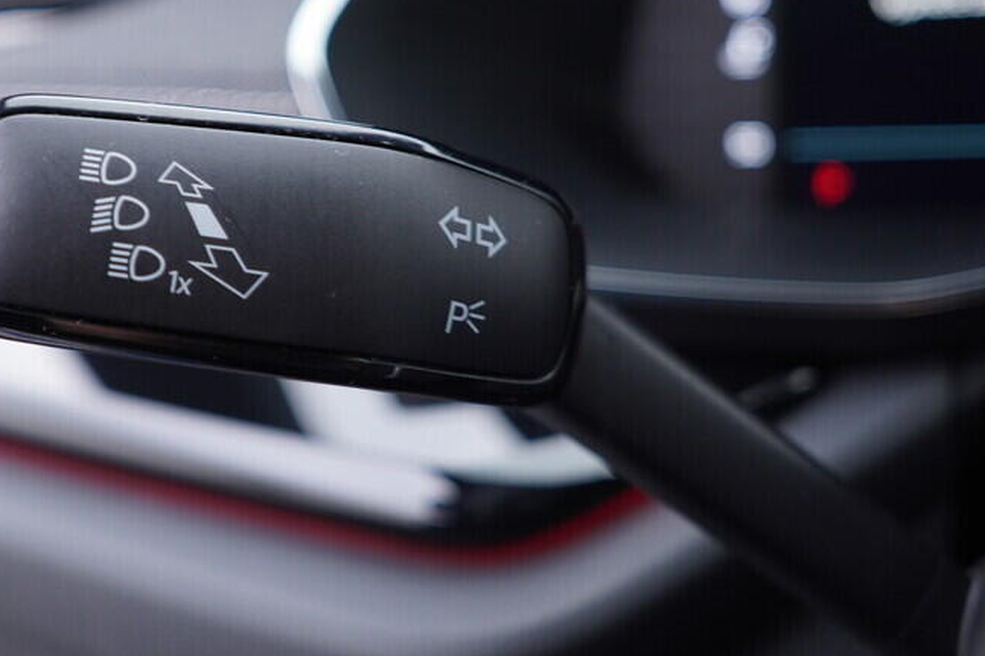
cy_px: 244
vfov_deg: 23.7
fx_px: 1559
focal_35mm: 57
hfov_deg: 34.7
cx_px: 323
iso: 200
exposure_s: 1/40
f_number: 2.8
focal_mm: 24
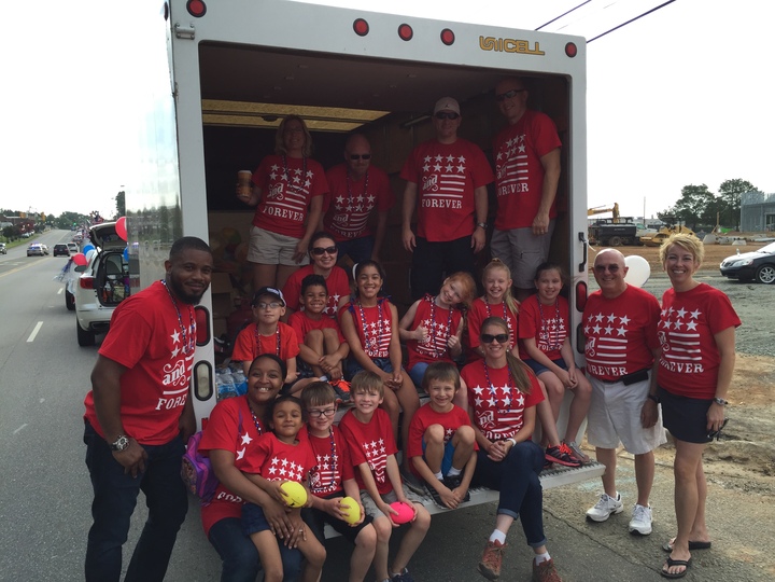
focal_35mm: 29
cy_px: 291
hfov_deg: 61.7
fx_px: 649
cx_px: 388
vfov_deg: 48.2
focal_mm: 4.15
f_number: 2.2
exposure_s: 1/670
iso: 32
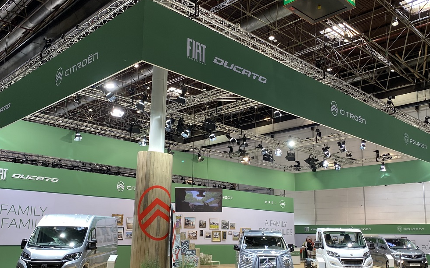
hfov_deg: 54.0
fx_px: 422
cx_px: 231
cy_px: 149
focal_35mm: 36
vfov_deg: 35.3
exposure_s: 1/100
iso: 80
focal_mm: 4.25
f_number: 1.8
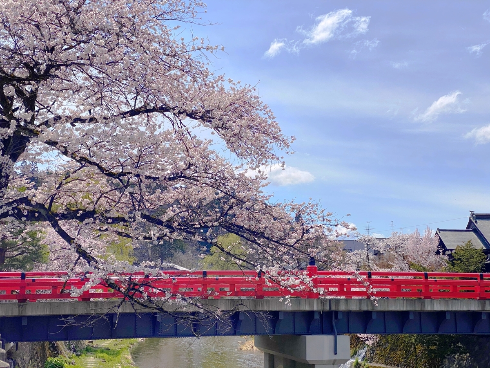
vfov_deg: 28.0
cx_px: 245
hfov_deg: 36.8
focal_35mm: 52
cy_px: 184
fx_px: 736
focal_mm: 6
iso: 20
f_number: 2
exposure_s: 1/2994
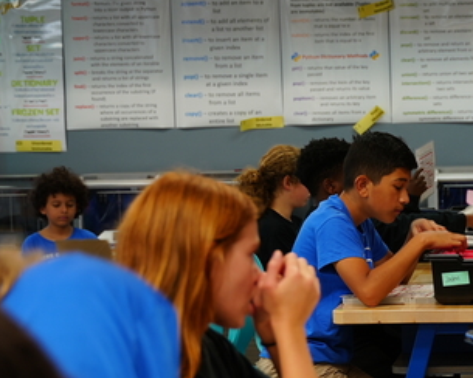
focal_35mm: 125
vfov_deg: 12.3
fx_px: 1753
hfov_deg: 14.9
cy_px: 293
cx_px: 543
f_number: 2.8
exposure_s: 1/25
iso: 160
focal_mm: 39.7
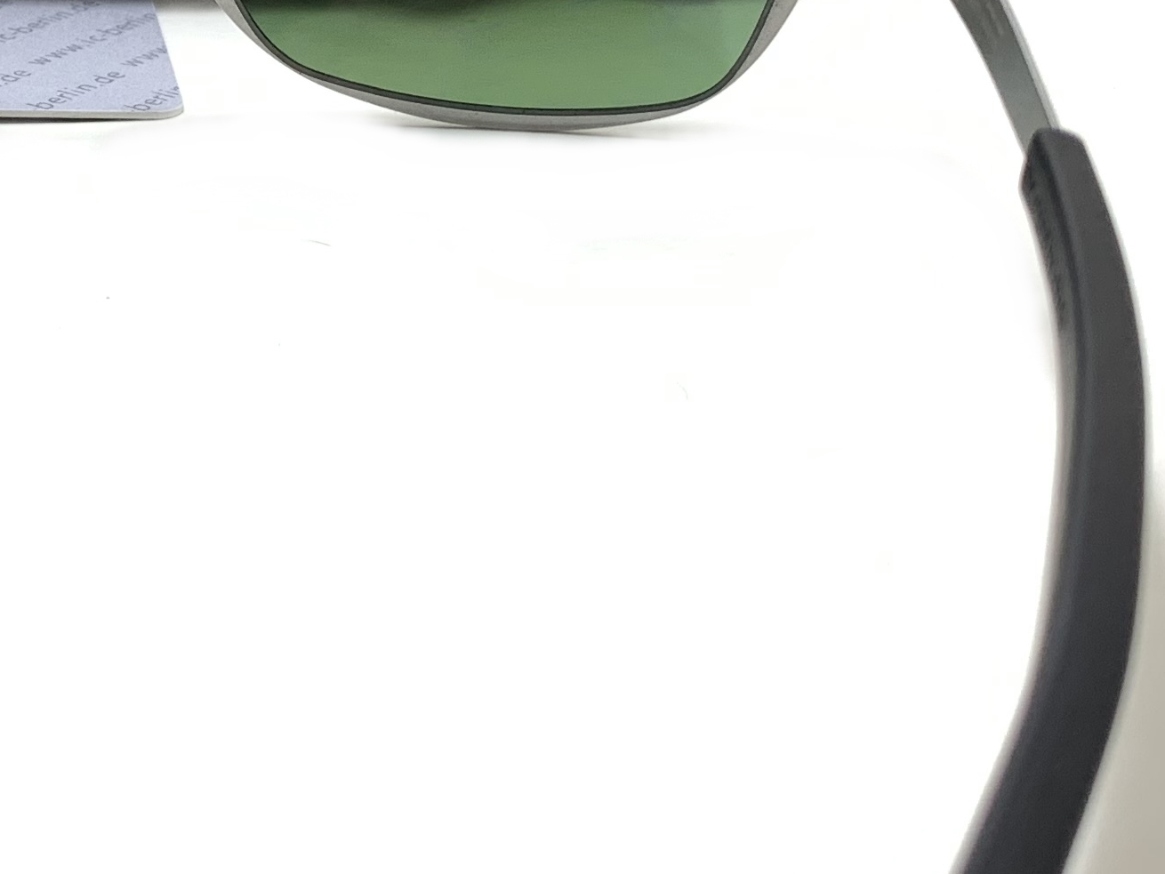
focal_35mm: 80
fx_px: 2693
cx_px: 39
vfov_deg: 18.1
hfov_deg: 23.5
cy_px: 68
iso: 64
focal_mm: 4.25
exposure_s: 1/100
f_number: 1.8
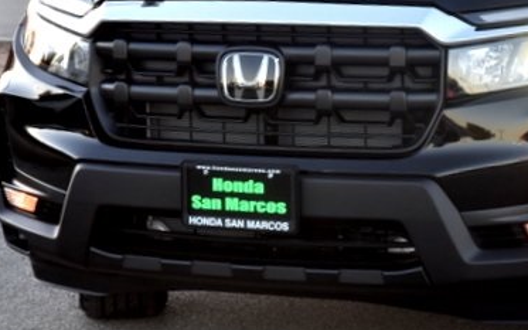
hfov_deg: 16.4
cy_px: 50
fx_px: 1813
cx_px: 426
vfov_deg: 10.4
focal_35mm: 126
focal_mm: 48
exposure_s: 1/100
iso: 400
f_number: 5
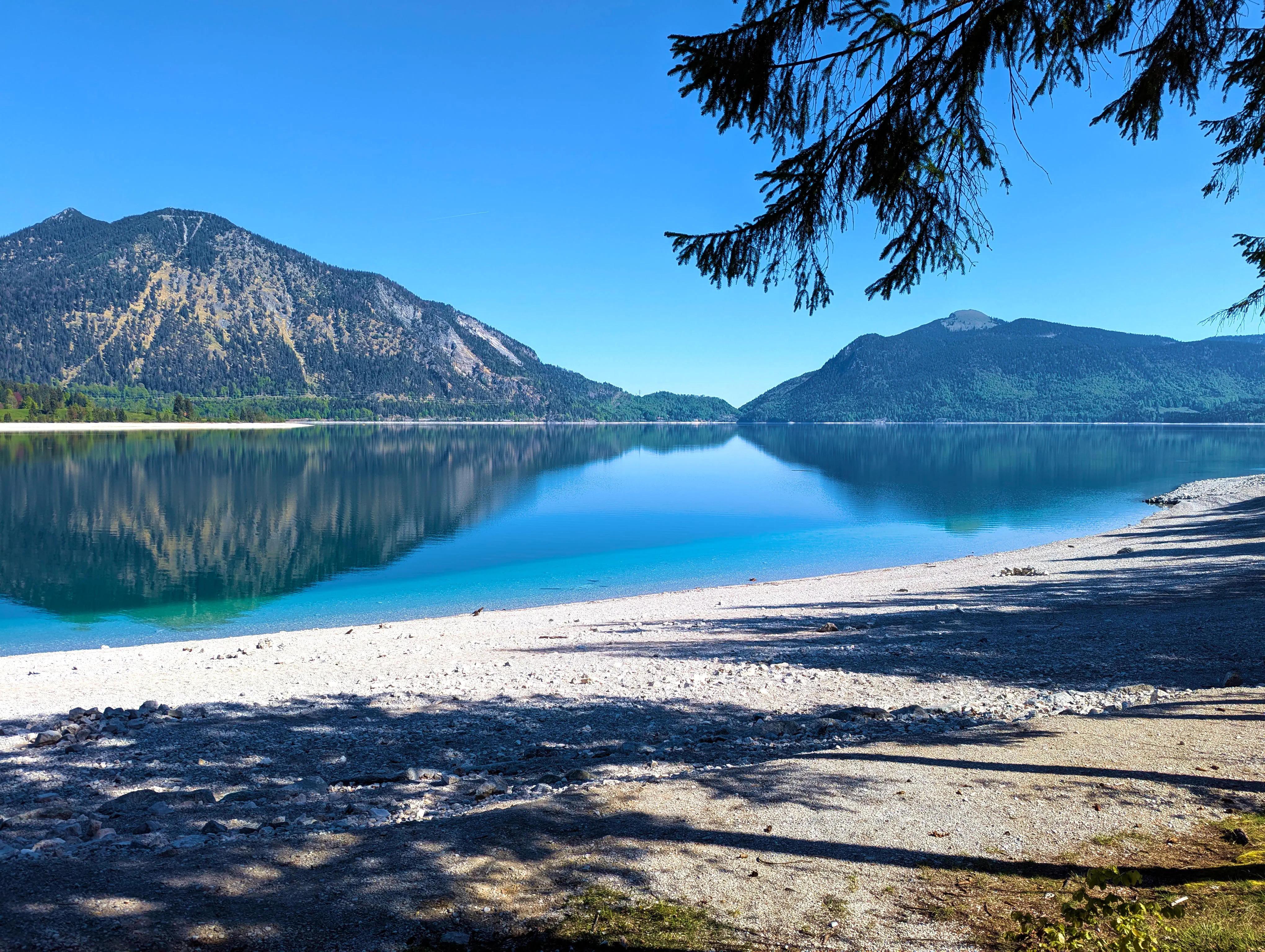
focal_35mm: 24
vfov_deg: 56.9
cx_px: 632
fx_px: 878
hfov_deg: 71.5
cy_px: 476
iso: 52
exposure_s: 1/1742
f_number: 1.85
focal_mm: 6.81
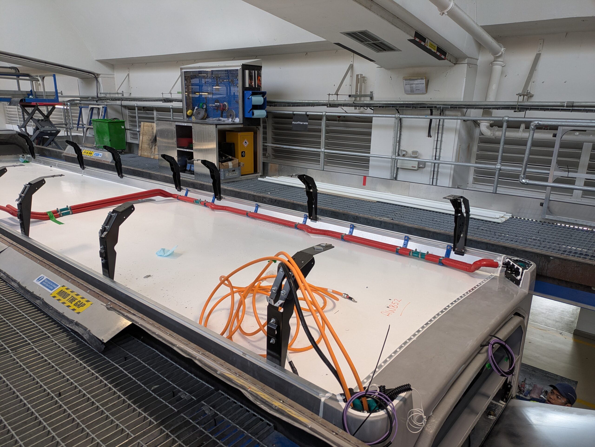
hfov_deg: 69.4
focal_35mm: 25
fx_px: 430
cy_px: 224
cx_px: 298
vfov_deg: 54.9
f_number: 1.89
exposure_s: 1/100
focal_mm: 5.43
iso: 76
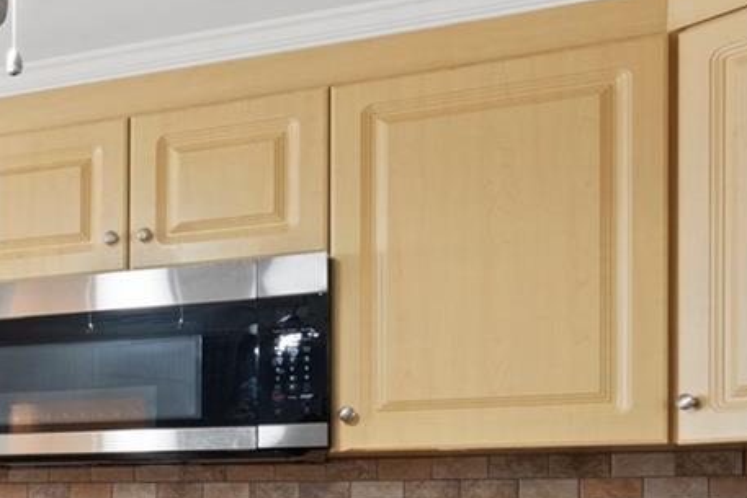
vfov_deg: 22.6
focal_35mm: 56
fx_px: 1162
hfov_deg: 25.5
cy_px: 565
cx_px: -405
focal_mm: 16
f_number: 9
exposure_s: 1/2.5
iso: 640
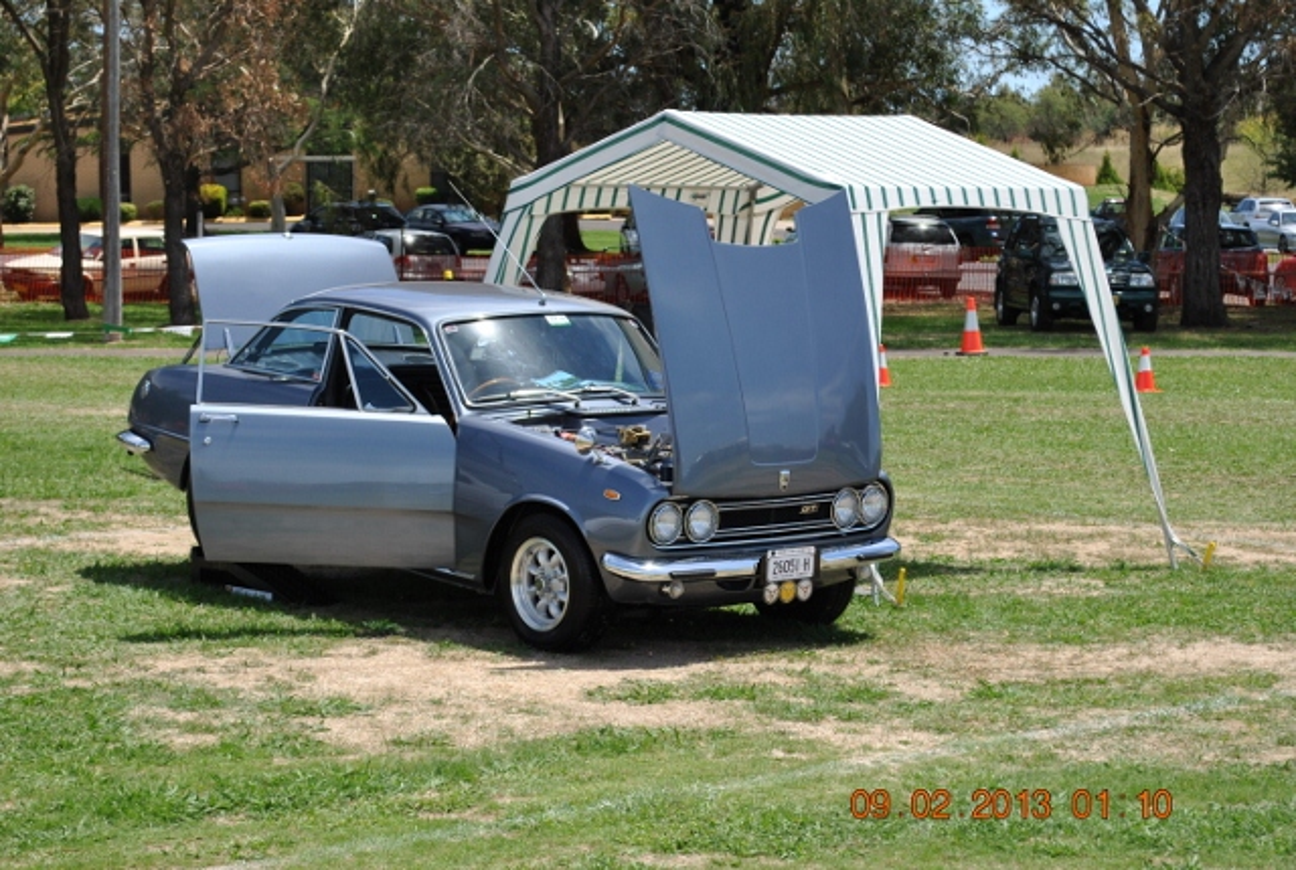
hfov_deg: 24.6
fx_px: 2977
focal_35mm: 82
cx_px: 648
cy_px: 435
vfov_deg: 16.6
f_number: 8
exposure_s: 1/250
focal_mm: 55
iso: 100
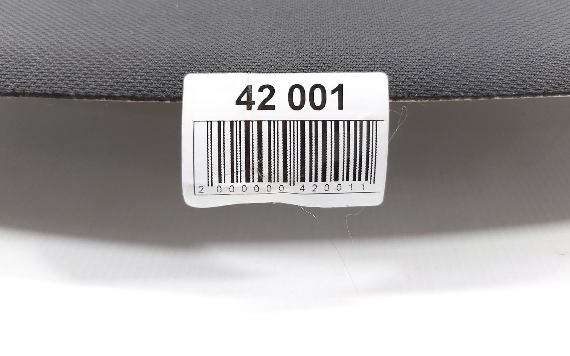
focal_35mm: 26
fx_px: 404
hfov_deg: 70.4
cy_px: 144
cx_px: 287
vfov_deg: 47.3
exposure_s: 1/50
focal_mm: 5.23
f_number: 1.8
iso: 160
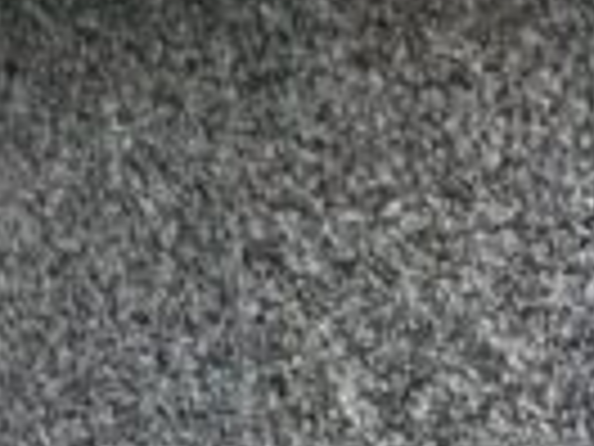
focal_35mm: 217
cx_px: -873
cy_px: -505
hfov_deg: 8.3
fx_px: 3724
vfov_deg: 6.6
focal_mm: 3.99
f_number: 1.8
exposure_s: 1/92
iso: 80
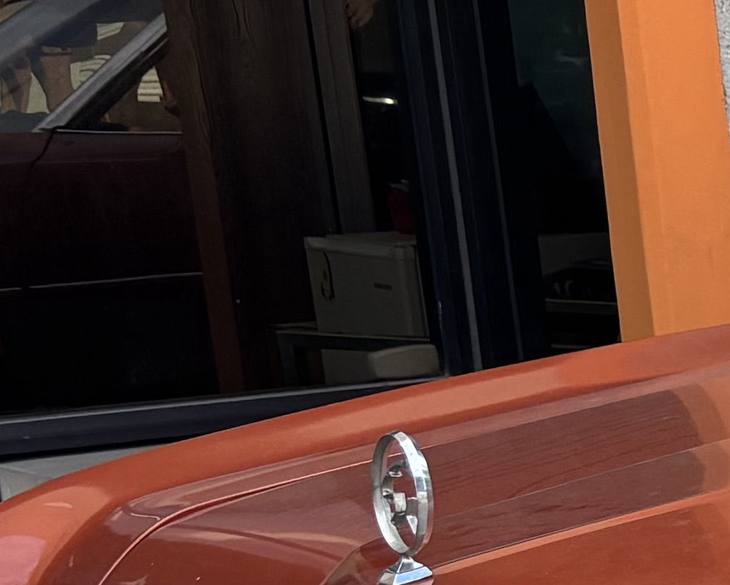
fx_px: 3199
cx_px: 1895
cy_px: 799
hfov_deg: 10.6
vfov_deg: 10.2
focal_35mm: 148
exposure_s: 1/539
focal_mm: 5.96
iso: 50
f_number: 1.6
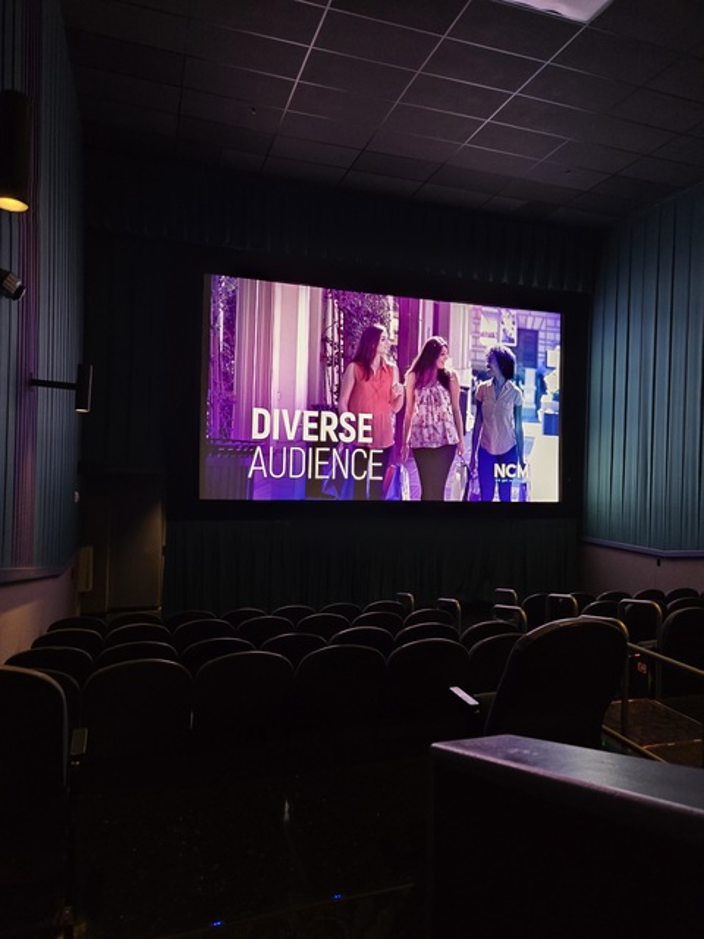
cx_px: 352
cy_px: 470
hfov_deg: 58.9
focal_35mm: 23
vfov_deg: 73.9
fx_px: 624
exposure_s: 1/24
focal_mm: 5.4
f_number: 1.8
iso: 1250
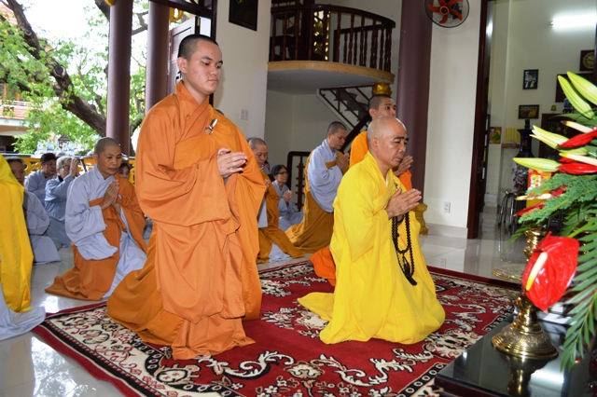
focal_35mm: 27
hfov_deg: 67.4
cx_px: 298
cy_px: 198
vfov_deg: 47.9
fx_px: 447
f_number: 3.5
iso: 400
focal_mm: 18
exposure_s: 1/60
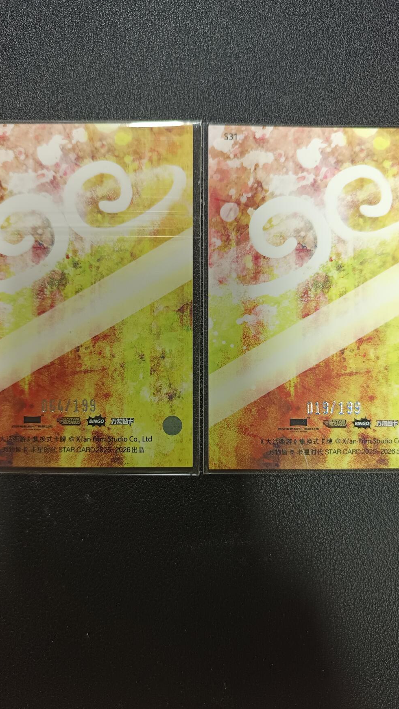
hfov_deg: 42.9
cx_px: 199
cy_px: 360
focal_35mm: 27
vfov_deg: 69.8
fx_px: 508
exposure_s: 1/50
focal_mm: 5.31
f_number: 1.7
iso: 633
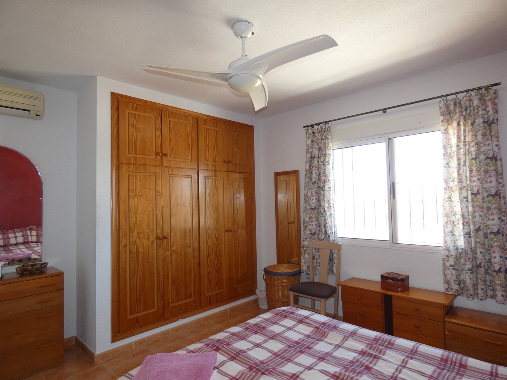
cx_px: 254
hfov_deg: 81.7
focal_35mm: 20
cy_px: 190
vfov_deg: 66.0
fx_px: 293
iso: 160
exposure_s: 1/60
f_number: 2.8
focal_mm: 3.6
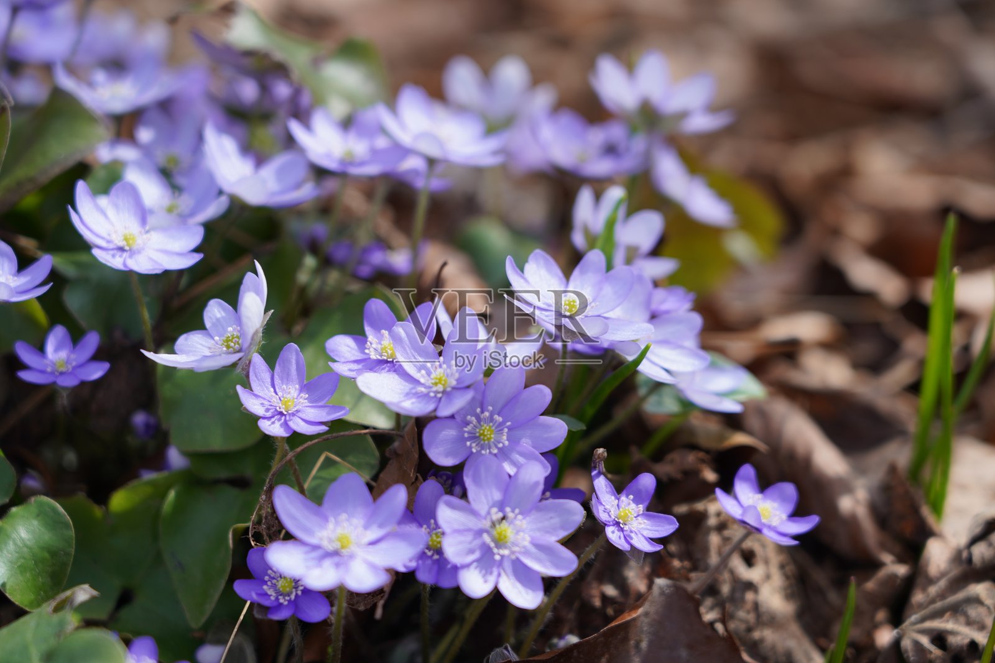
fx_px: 2902
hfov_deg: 19.5
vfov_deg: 13.0
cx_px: 498
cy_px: 332
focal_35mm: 105
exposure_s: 1/250
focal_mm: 105
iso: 100
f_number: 4.5
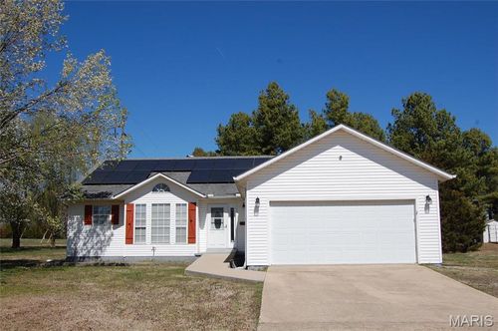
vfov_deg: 36.8
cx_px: 249
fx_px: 497
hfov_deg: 53.2
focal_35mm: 36
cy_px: 166
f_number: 11
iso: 200
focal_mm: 24
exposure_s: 1/500
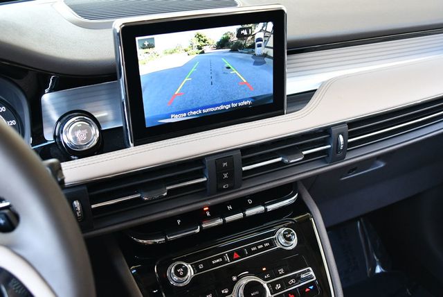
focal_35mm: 36
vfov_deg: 36.9
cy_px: 148
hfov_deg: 53.1
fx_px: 443
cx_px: 222
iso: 1100
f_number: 3.5
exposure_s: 1/125
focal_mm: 18
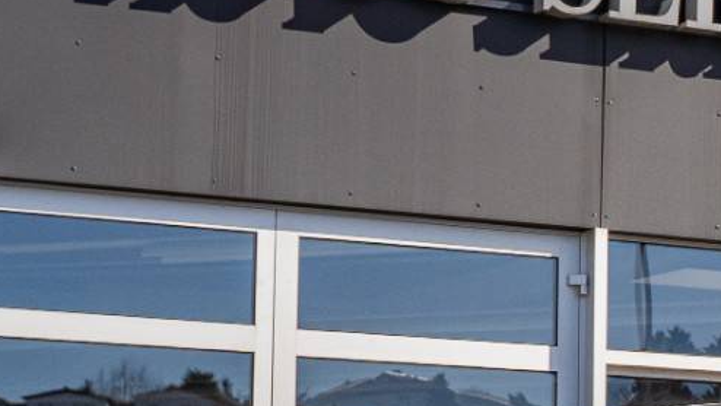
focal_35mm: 110
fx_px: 2103
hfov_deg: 19.0
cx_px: 706
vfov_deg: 10.8
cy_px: 488
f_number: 4
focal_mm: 32
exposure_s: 1/5000
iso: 800
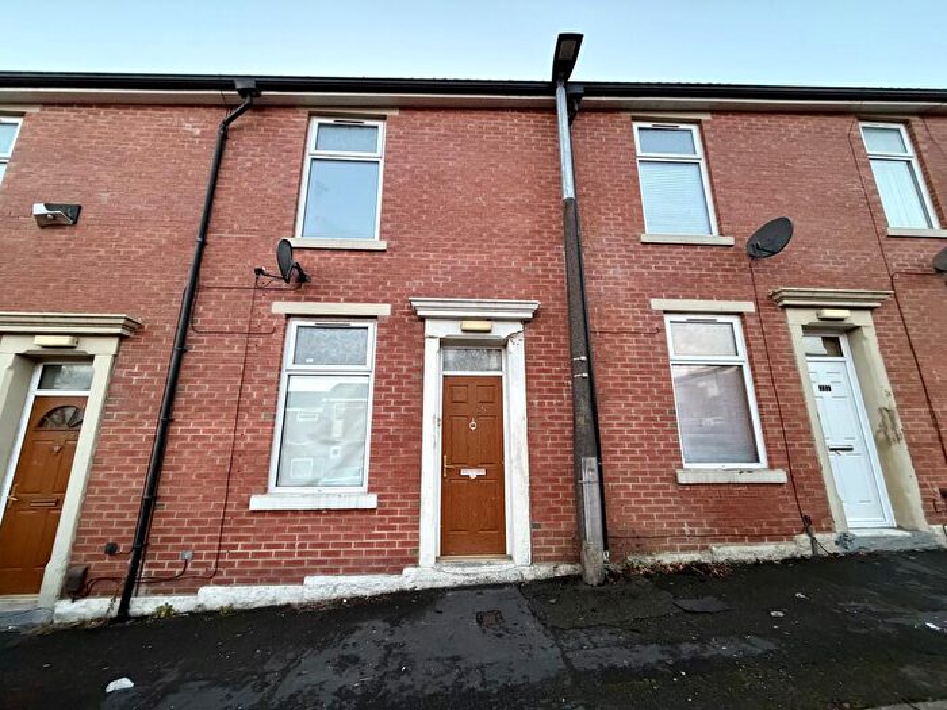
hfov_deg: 102.1
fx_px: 383
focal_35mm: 14
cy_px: 355
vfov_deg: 85.7
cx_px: 474
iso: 640
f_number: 2.2
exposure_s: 1/60
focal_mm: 2.22
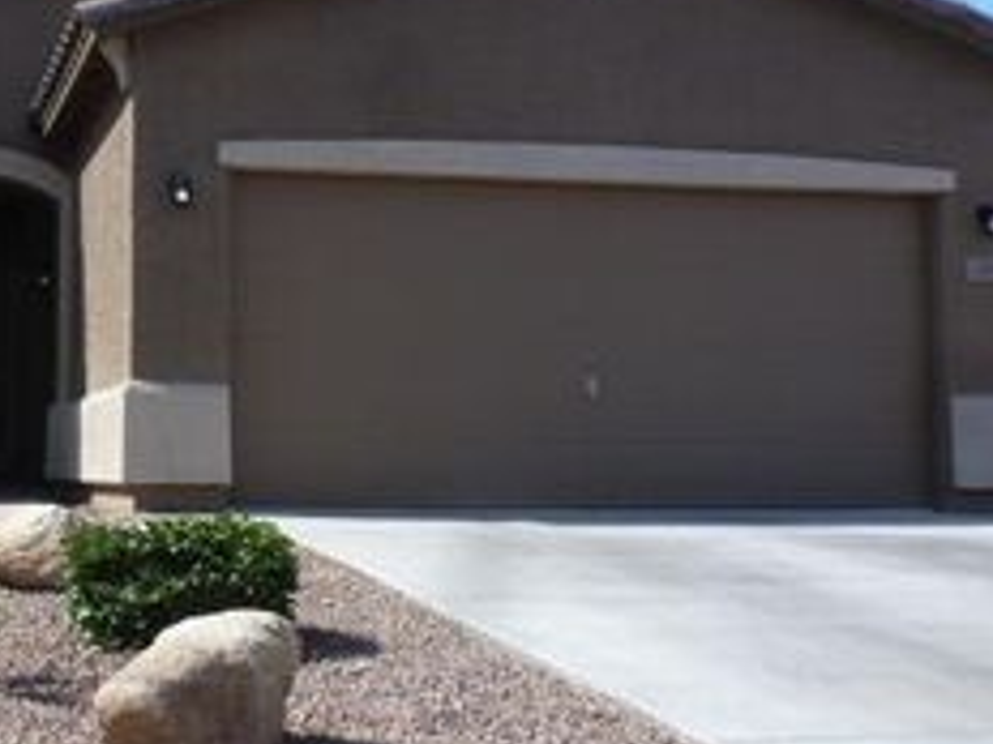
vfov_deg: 26.1
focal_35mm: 56
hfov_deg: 33.1
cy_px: 327
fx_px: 1606
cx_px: 154
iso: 100
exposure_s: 1/500
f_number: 4
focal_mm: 4.7
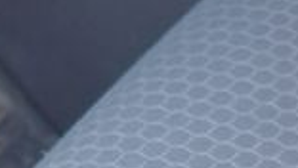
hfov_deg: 10.3
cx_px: -71
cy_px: -563
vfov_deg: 5.1
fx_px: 1621
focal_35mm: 205
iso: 400
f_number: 5.6
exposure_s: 1/125
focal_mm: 17
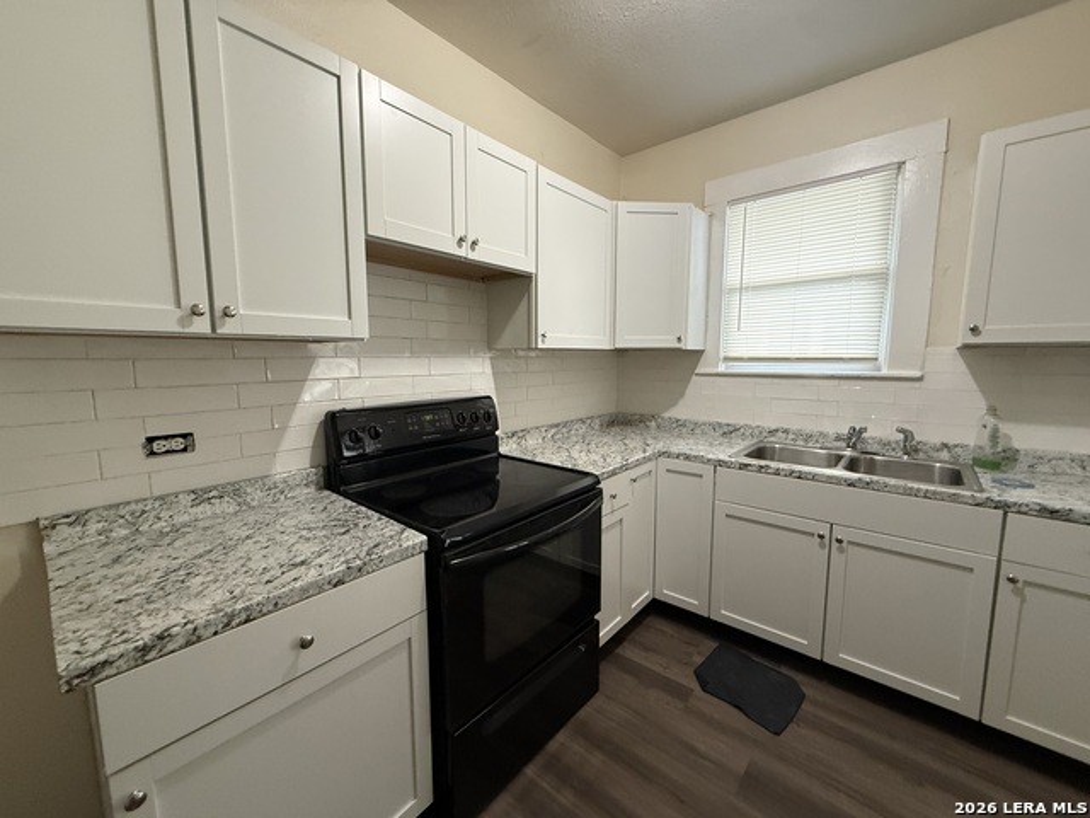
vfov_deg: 85.7
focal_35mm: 14
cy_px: 409
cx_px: 545
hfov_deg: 102.1
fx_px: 441
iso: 400
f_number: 2.2
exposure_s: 1/60
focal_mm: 2.22
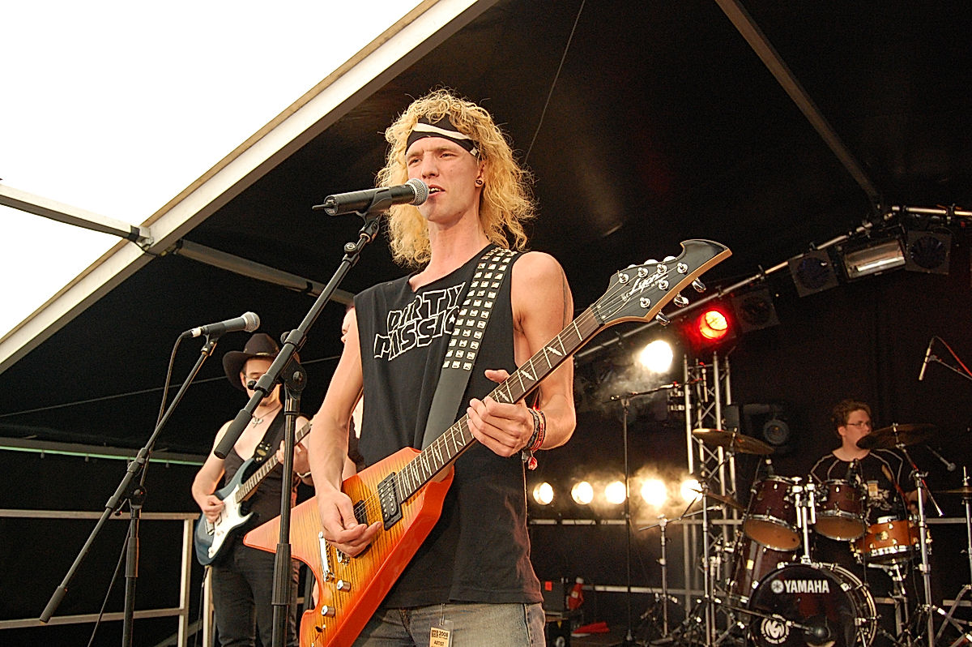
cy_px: 324
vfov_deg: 38.3
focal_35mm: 34
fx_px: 931
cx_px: 486
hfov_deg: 55.1
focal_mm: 23
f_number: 6.3
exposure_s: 1/160
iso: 800
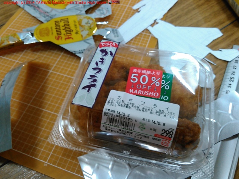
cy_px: 90
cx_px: 120
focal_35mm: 30
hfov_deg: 60.0
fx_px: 207
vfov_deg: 46.8
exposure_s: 1/16.7
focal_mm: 4
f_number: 2.4
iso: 250
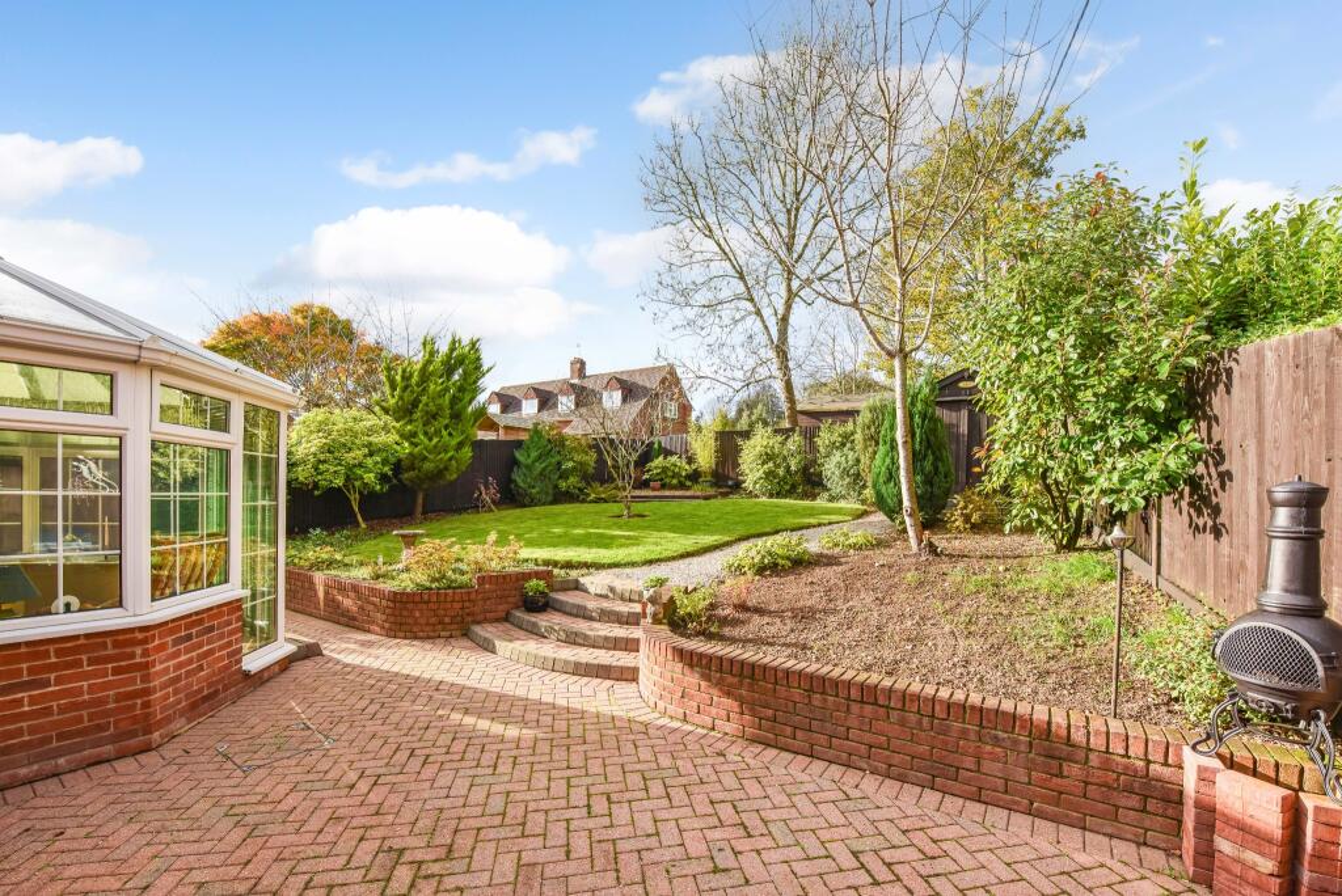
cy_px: 448
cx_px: 671
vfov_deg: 81.3
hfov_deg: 104.2
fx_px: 522
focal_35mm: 14
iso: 400
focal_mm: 14
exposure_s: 1/320
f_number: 10
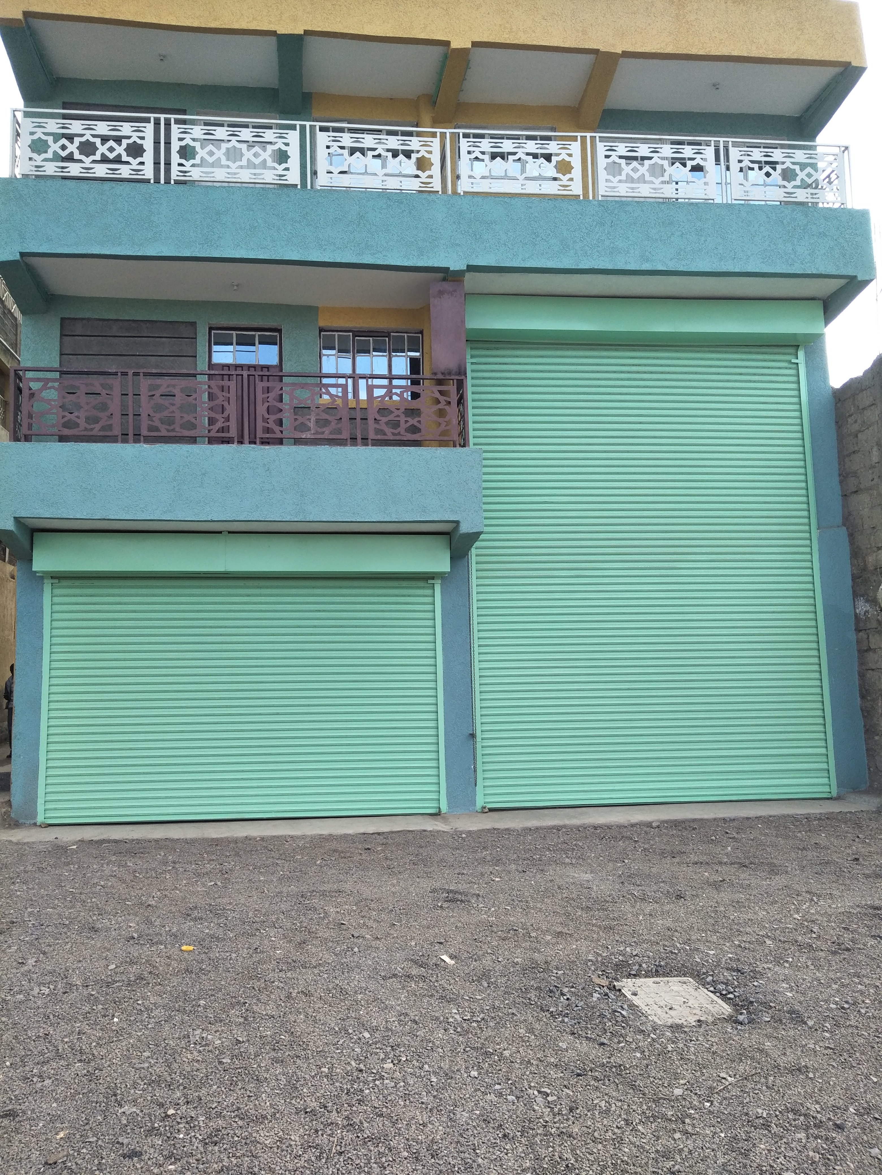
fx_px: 679
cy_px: 588
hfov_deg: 66.0
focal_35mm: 20
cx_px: 441
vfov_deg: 81.7
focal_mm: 3.46
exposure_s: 1/298
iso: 32
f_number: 2.2
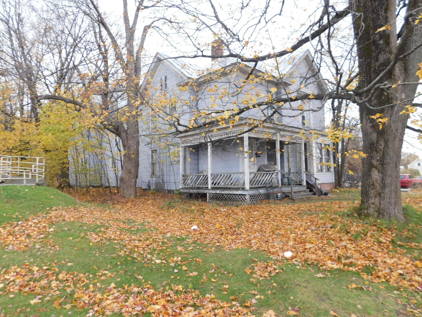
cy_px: 158
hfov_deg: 73.9
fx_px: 280
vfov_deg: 58.9
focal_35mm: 23
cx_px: 211
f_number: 3
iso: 360
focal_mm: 4
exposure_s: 1/30
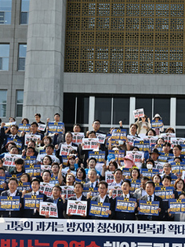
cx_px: 127
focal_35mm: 84
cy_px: 138
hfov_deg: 17.5
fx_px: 599
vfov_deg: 23.3
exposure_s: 1/250
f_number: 8
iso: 100
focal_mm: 43
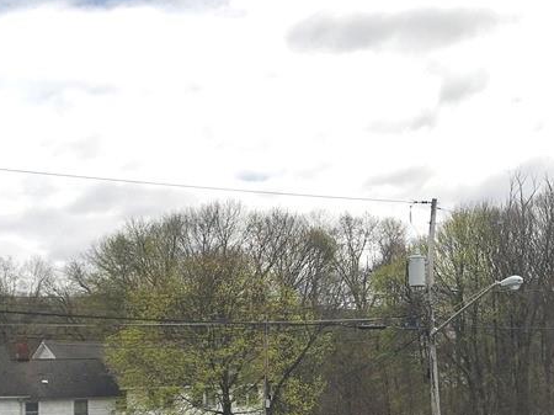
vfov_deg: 21.8
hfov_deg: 27.9
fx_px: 1056
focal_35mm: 66
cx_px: 539
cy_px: 363
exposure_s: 1/3846
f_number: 2.2
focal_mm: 4.15
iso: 25
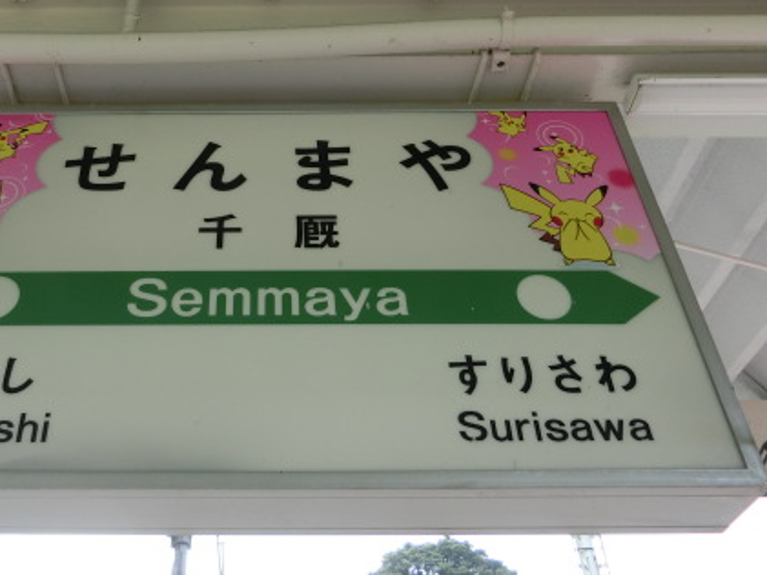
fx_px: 842
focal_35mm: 38
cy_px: 182
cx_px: 262
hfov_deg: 48.2
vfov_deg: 37.2
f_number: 3.5
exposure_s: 1/160
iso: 80
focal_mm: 4.5
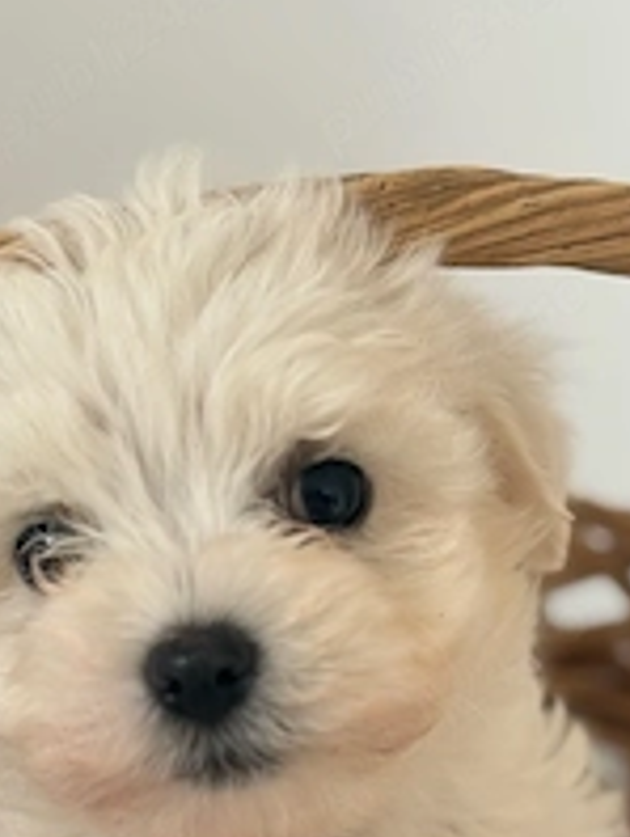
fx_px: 2542
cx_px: 207
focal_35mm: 105
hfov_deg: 14.1
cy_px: 757
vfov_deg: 18.4
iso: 50
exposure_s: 1/109
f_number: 1.6
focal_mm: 5.96
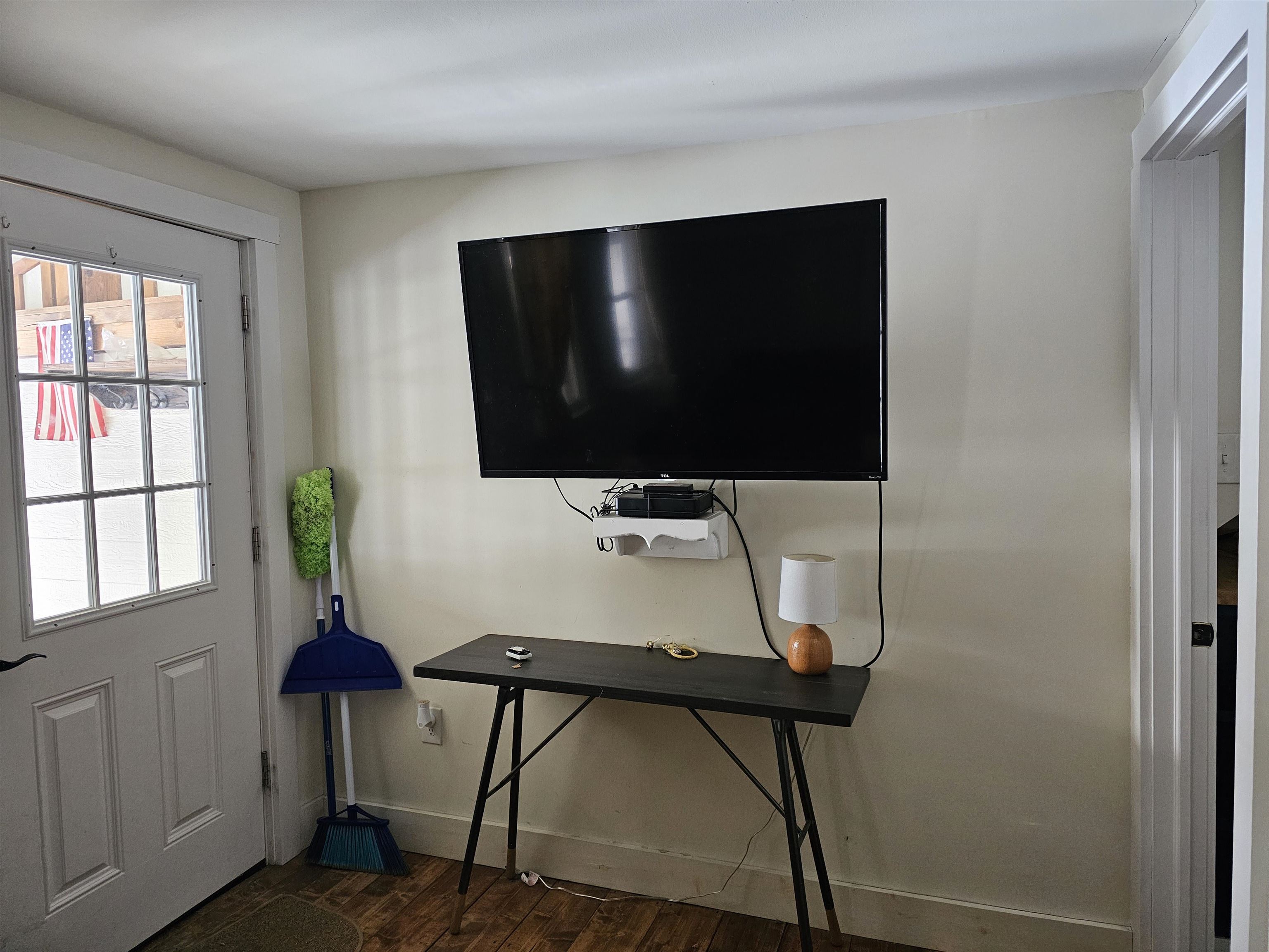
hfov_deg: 73.9
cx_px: 634
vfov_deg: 58.9
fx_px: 843
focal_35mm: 23
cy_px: 476
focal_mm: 6.3
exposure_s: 1/120
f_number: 1.7
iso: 800
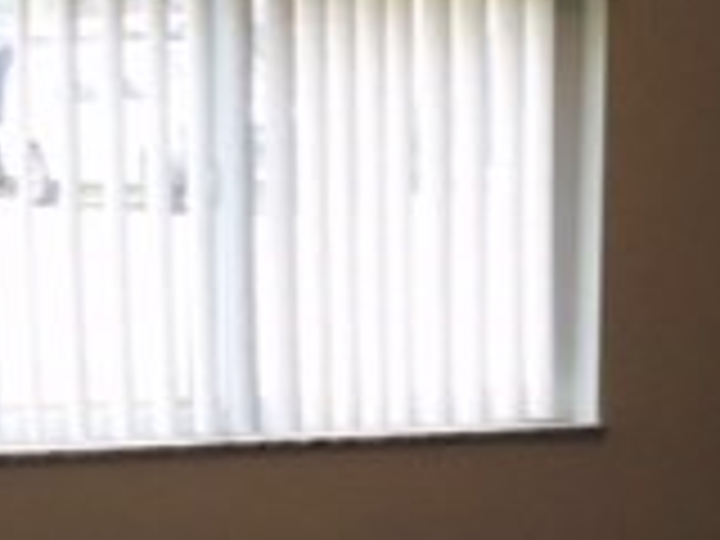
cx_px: 482
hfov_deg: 16.4
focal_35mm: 120
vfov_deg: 12.1
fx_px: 2496
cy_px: 612
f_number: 2.2
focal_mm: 4.12
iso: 40
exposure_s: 1/60
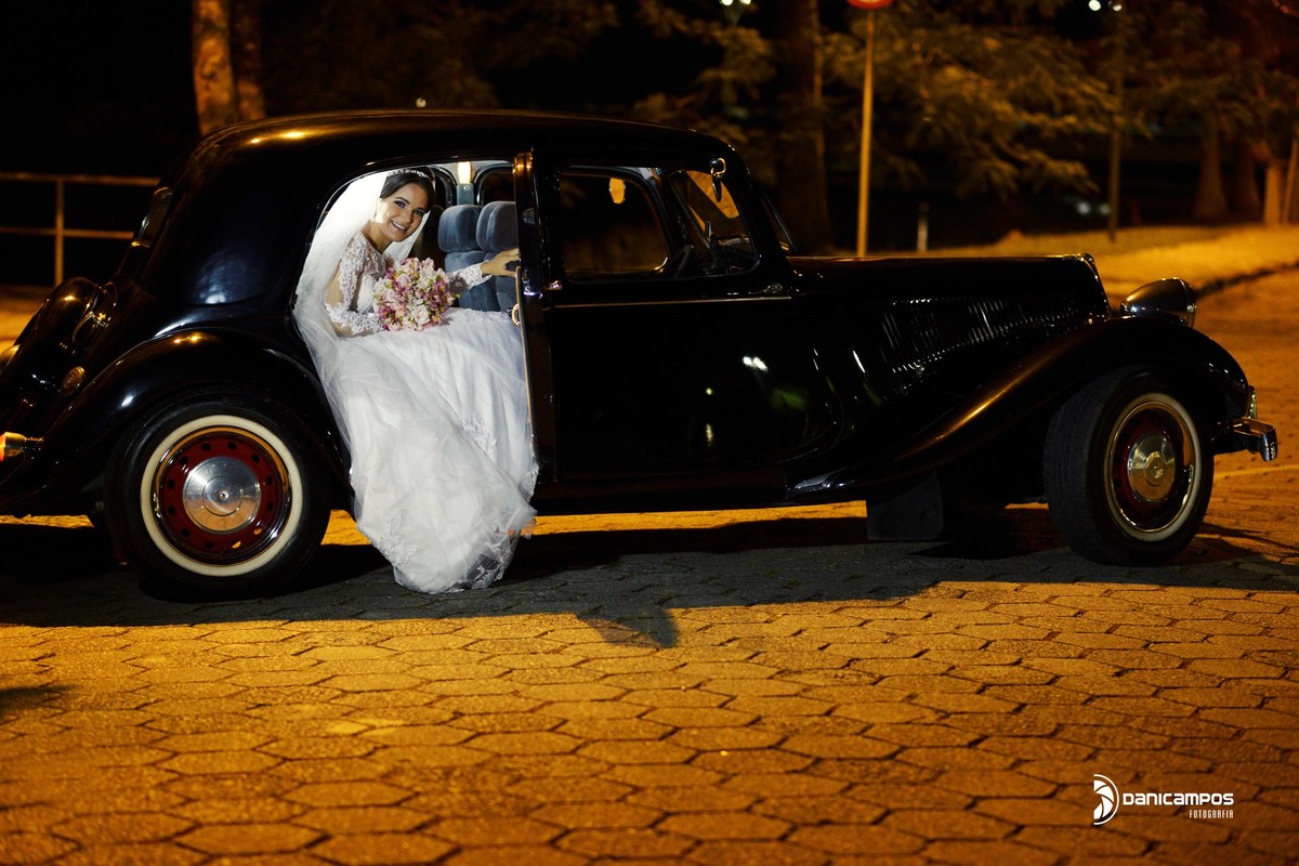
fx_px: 3067
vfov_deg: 16.1
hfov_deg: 23.9
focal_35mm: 85
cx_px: 650
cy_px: 433
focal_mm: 85
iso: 2000
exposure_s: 1/100
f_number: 2.5
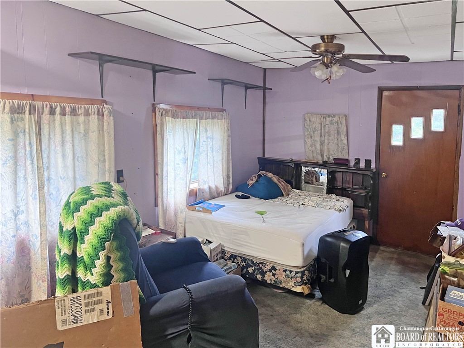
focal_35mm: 26
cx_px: 232
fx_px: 349
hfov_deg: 67.3
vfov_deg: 53.1
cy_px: 174
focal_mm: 5.7
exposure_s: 1/60
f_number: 1.5
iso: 400
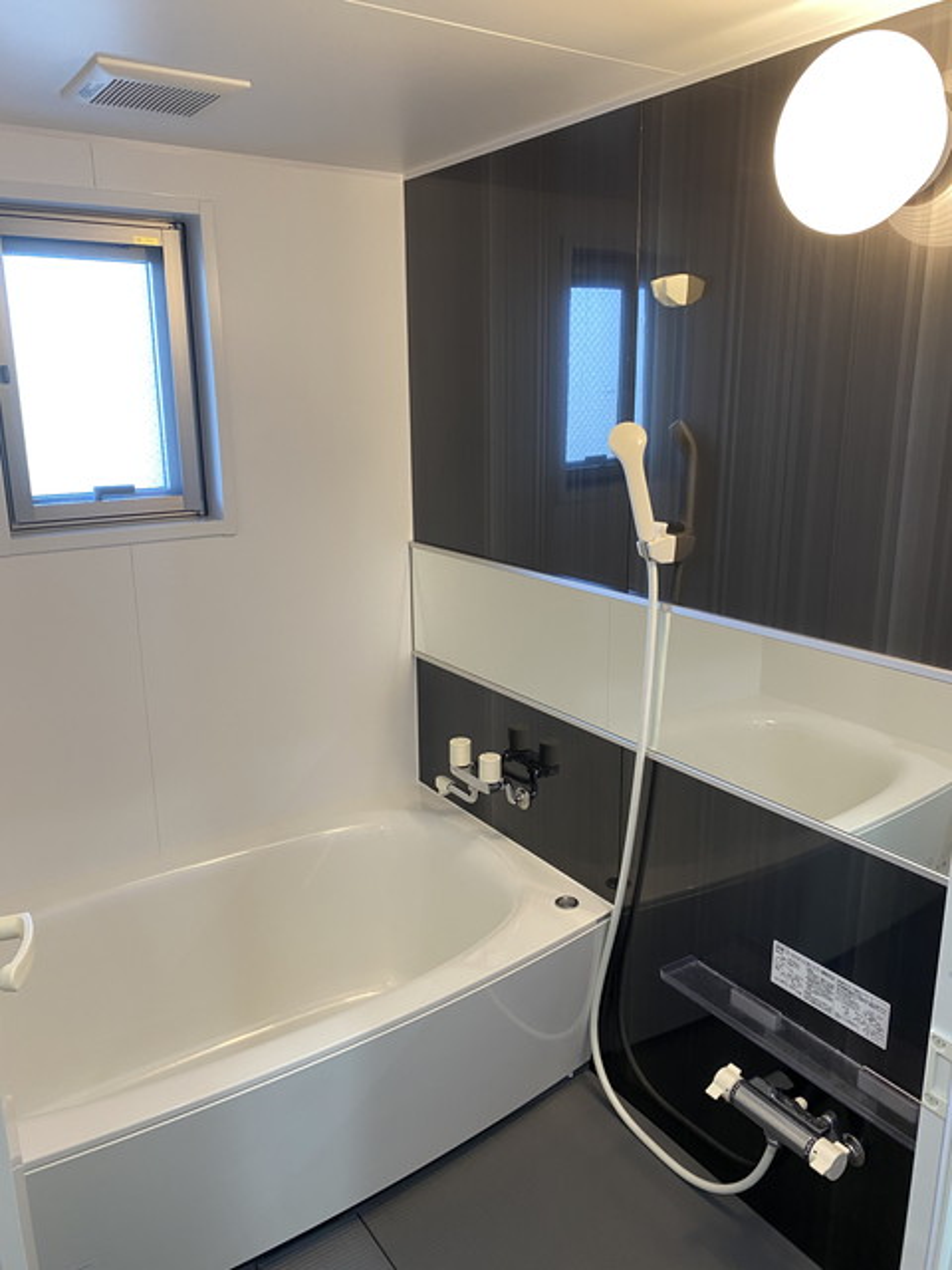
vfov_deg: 67.3
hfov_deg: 53.1
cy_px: 635
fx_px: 953
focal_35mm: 26
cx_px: 476
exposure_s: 1/60
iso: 160
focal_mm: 4.25
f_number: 1.8
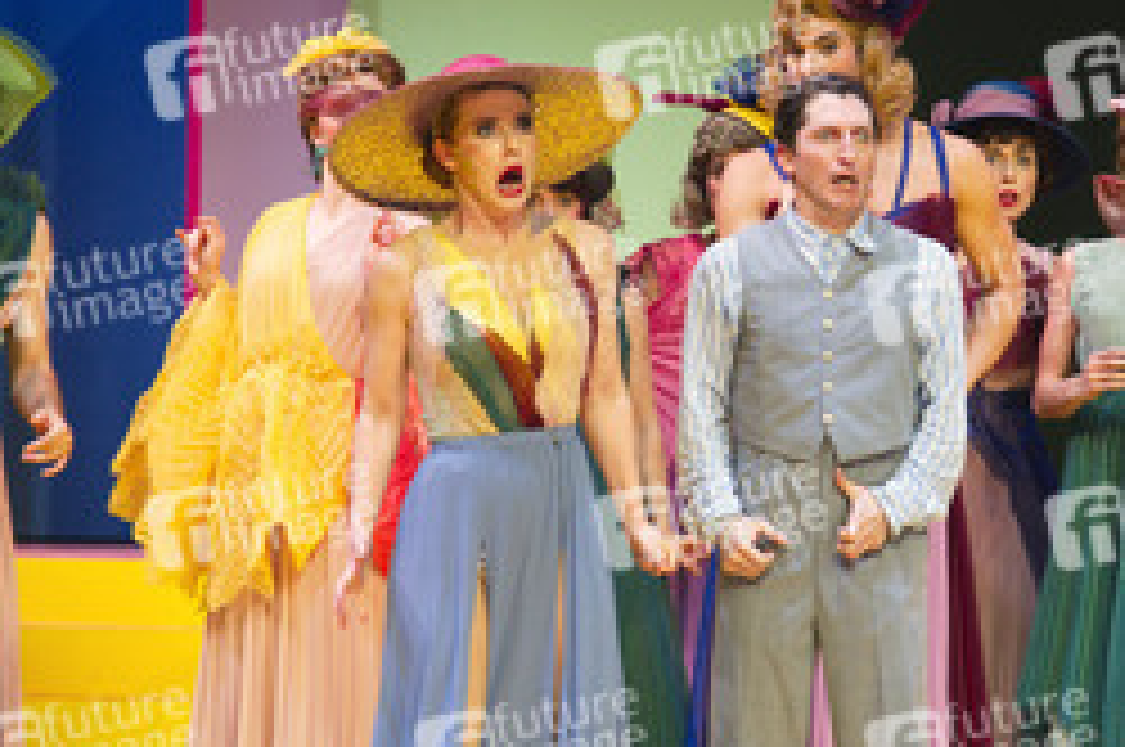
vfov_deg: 4.5
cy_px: 405
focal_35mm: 307
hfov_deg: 6.7
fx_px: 9581
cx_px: 592
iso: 1600
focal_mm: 170
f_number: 5
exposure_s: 1/250
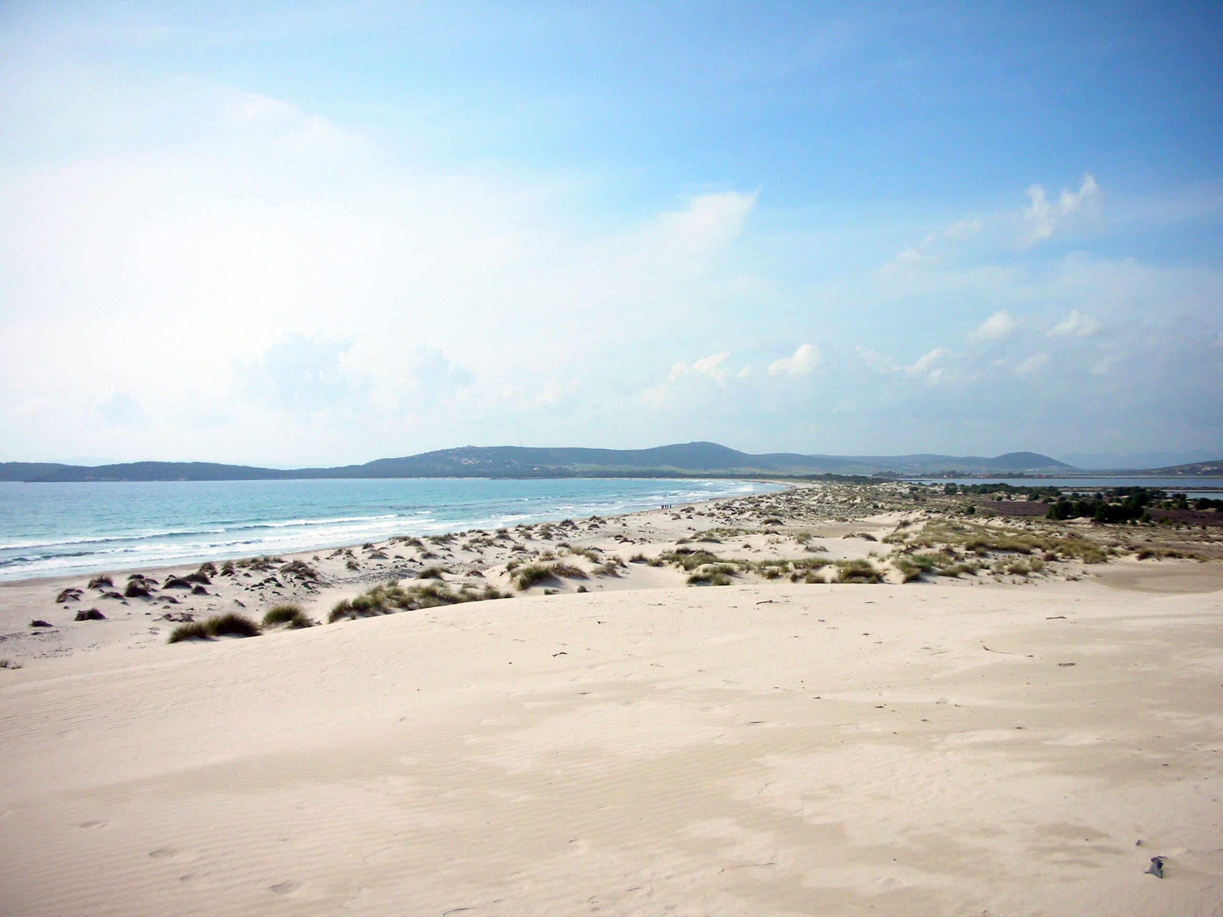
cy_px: 458
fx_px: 1237
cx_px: 612
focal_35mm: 35
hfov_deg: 52.6
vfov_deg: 40.7
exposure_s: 1/250
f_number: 8.5
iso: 71
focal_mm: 5.8
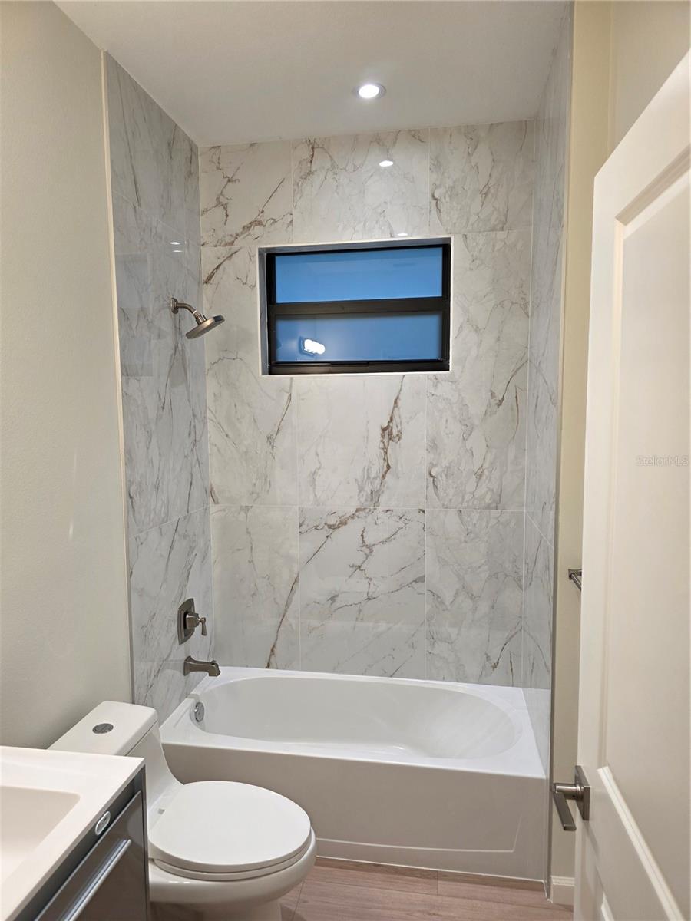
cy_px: 460
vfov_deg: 73.9
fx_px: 612
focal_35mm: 23
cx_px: 346
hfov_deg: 58.9
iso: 80
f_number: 1.7
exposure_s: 1/120
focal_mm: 6.3
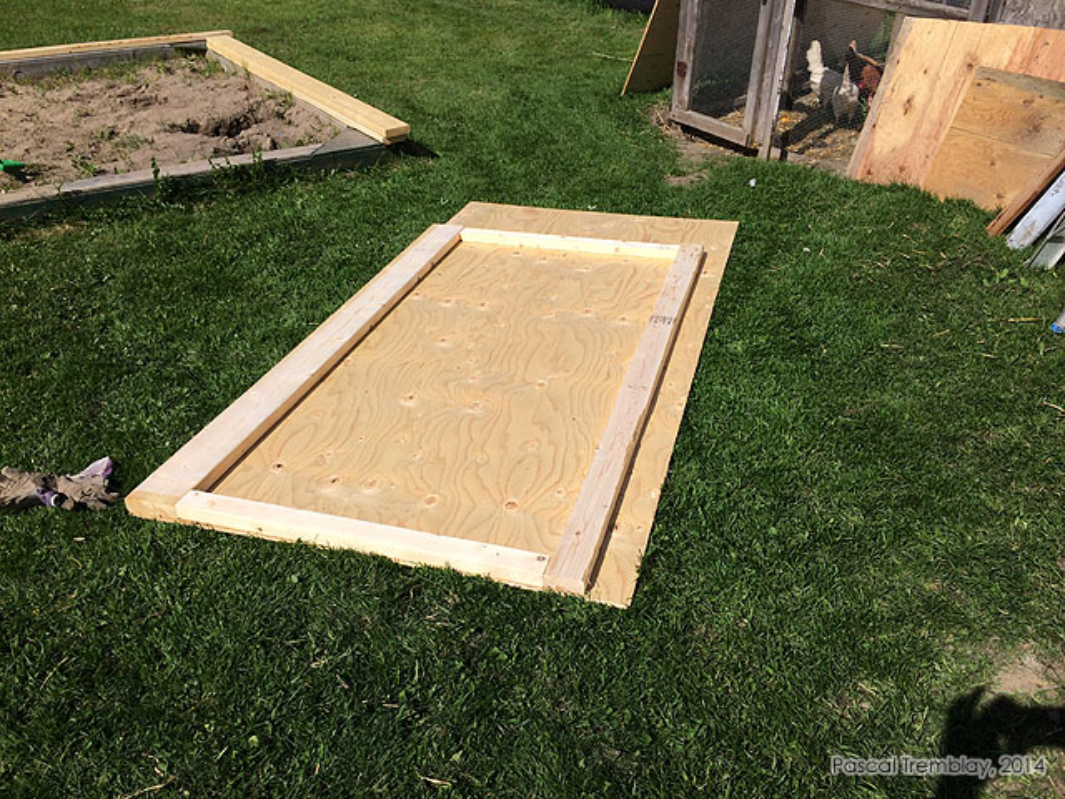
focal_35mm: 30
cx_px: 532
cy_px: 400
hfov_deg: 60.0
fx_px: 923
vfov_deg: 46.8
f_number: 2.2
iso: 32
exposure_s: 1/3731
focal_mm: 4.12
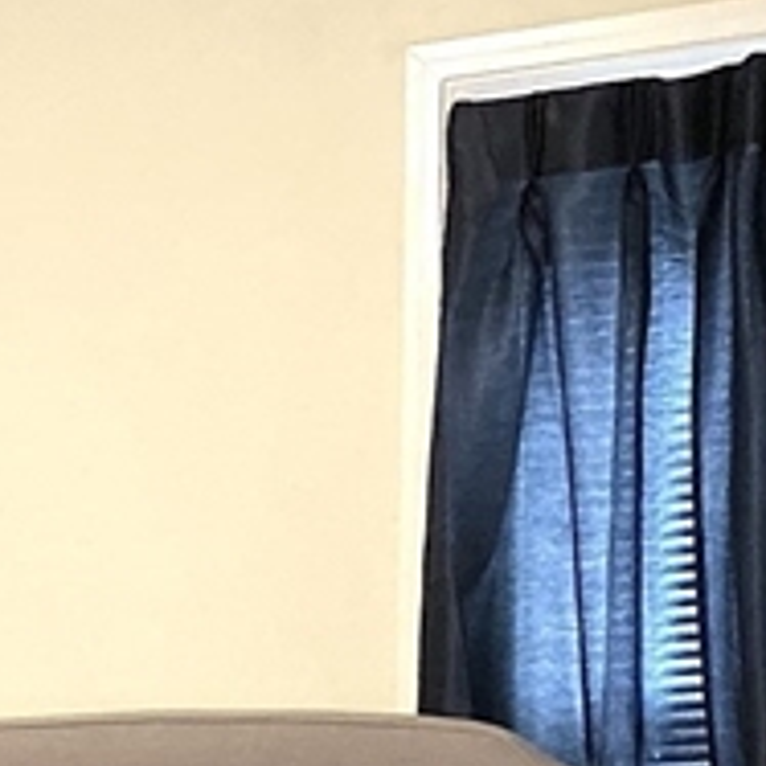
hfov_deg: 12.9
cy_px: 1290
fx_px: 3154
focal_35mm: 126
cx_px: -459
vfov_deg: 12.8
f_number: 1.8
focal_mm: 4.25
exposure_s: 1/60
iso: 500
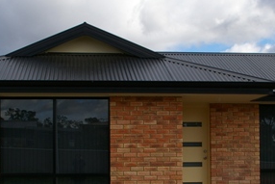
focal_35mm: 77
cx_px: 149
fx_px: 589
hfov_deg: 26.3
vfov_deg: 17.6
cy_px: 138
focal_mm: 23
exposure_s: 1/350
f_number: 8
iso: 200
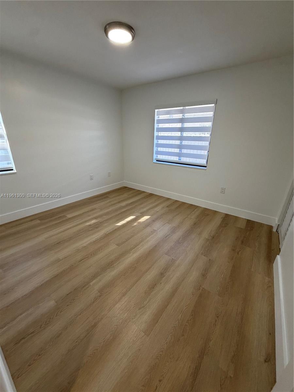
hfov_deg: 85.7
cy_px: 196
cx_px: 147
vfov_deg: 102.1
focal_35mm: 14
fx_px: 159
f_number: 2.2
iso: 250
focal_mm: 2.22
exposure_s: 1/120
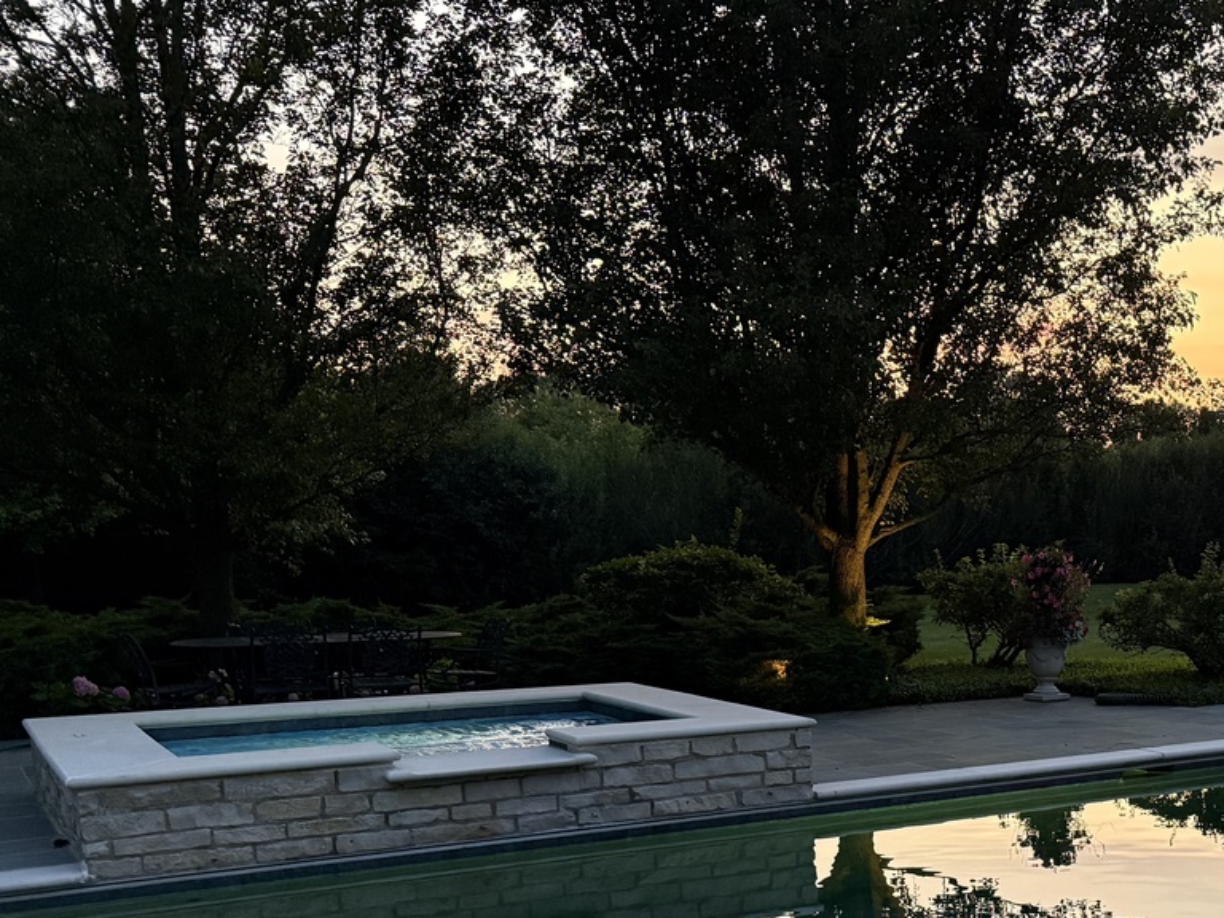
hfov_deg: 39.1
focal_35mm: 45
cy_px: 806
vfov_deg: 30.9
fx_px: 1591
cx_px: 1101
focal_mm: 6.76
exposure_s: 1/60
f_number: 1.78
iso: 500
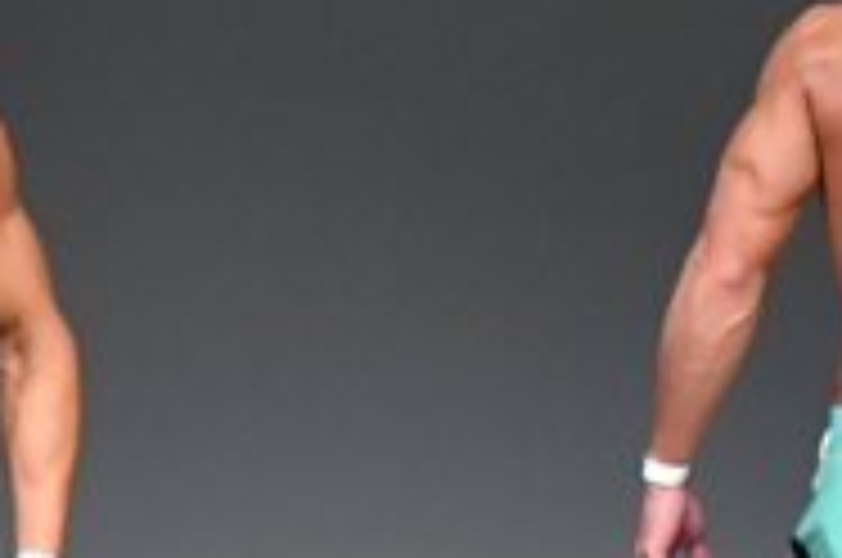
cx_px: 916
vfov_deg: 1.1
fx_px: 29092
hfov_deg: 1.7
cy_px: 324
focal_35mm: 1246
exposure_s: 1/400
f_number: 5.6
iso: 5000
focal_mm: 200
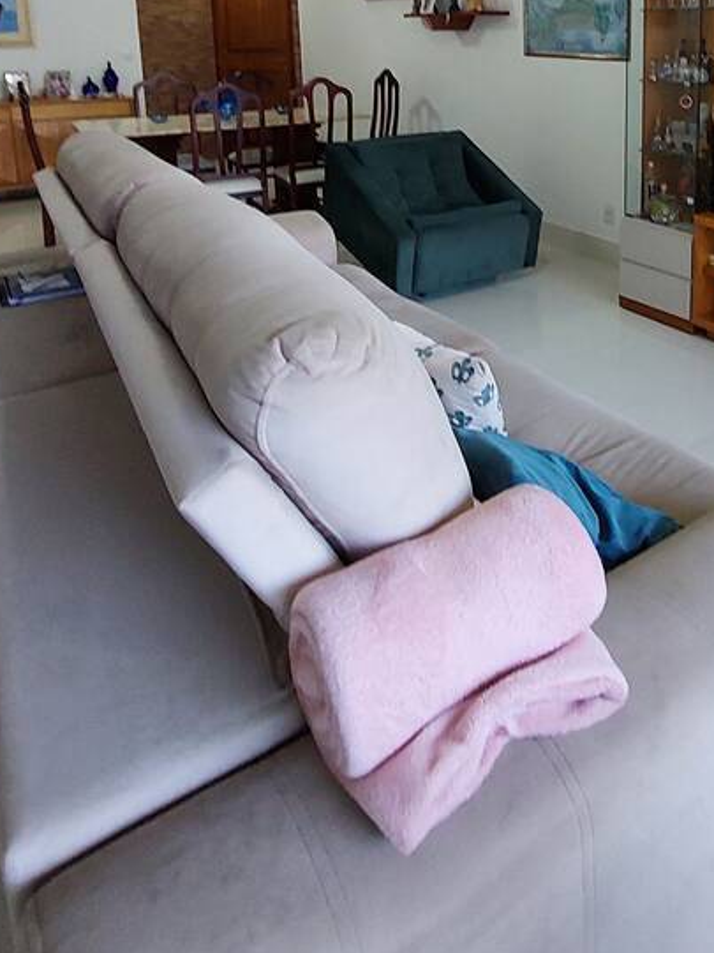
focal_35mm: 26
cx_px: 547
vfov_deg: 59.9
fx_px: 715
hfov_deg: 50.6
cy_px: 145
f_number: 2.2
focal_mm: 1.74
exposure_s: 1/60
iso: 160
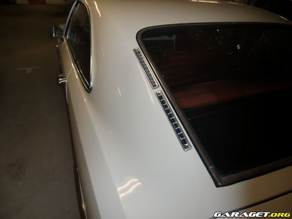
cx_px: 146
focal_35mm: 24
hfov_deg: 71.6
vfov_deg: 56.8
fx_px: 202
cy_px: 110
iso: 64
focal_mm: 4.3
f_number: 3.2
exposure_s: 1/60
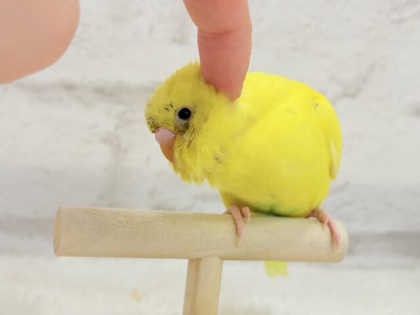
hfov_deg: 36.8
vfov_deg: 28.0
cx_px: 210
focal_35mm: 52
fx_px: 631
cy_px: 158
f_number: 1.6
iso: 80
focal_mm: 5.96
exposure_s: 1/100
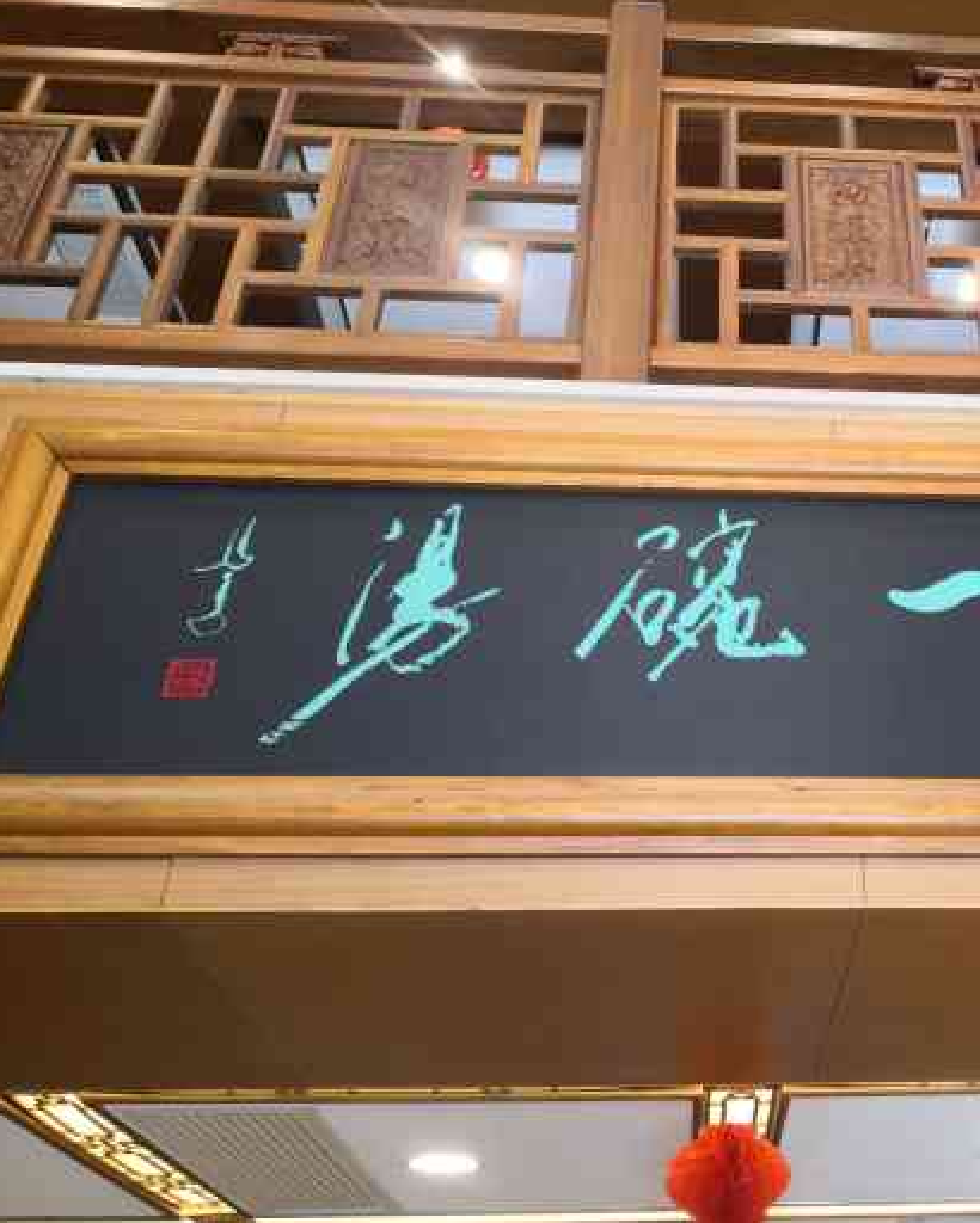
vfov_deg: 50.3
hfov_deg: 39.1
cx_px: 825
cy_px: 601
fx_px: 1304
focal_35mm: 36
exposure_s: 1/100
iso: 125
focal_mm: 3.95
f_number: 1.6
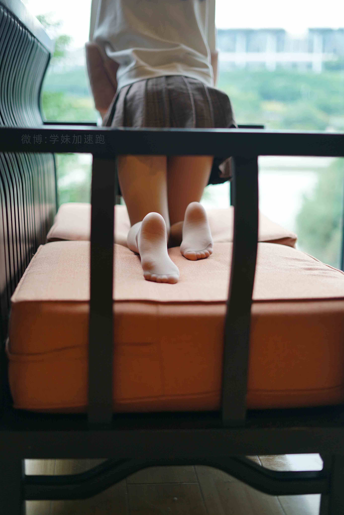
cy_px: 258
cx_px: 174
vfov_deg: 38.9
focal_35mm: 51
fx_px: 730
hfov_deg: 26.5
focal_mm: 50
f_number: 1.8
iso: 200
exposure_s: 1/320
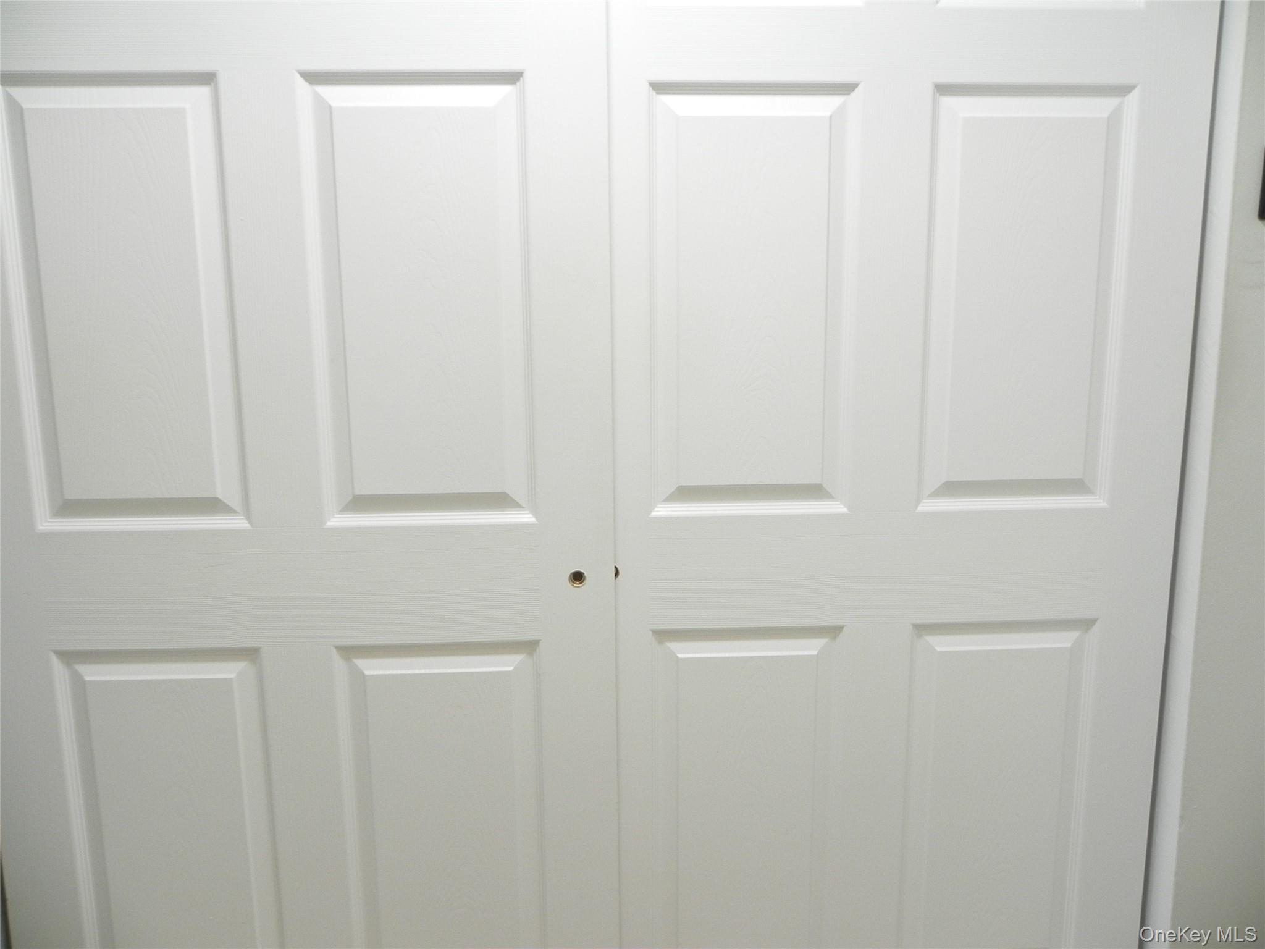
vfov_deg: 53.1
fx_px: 950
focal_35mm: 26
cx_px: 632
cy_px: 474
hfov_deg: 67.3
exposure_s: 1/30
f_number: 2.8
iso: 241
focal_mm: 4.6
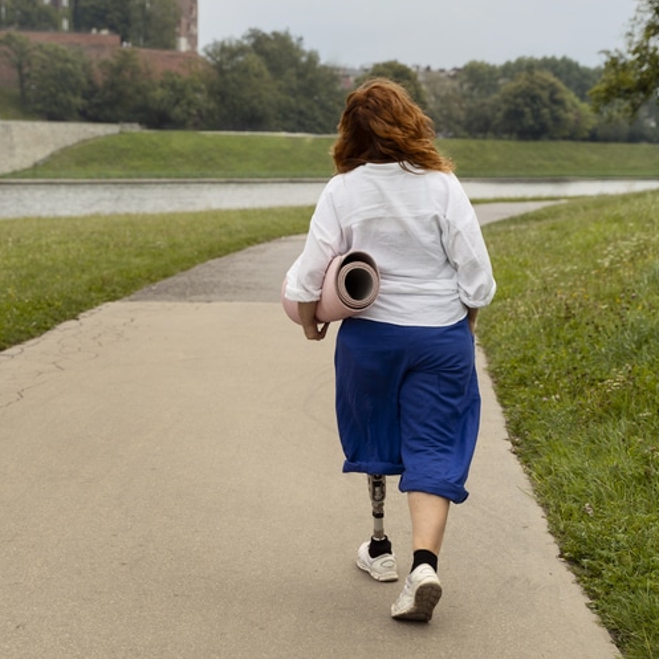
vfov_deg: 25.4
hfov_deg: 25.3
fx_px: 1465
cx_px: 278
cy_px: 329
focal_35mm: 68
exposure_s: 1/640
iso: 125
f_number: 4
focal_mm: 53
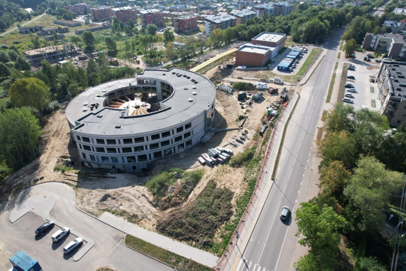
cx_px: 203
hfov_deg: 78.6
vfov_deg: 57.2
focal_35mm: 22
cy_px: 136
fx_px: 248
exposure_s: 1/1250
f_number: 2.8
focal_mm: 8.38
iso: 120
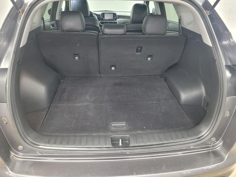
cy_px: 88
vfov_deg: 53.1
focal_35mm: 26
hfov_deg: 67.3
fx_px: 177
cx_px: 118
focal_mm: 5.4
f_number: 1.8
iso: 500
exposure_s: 1/40
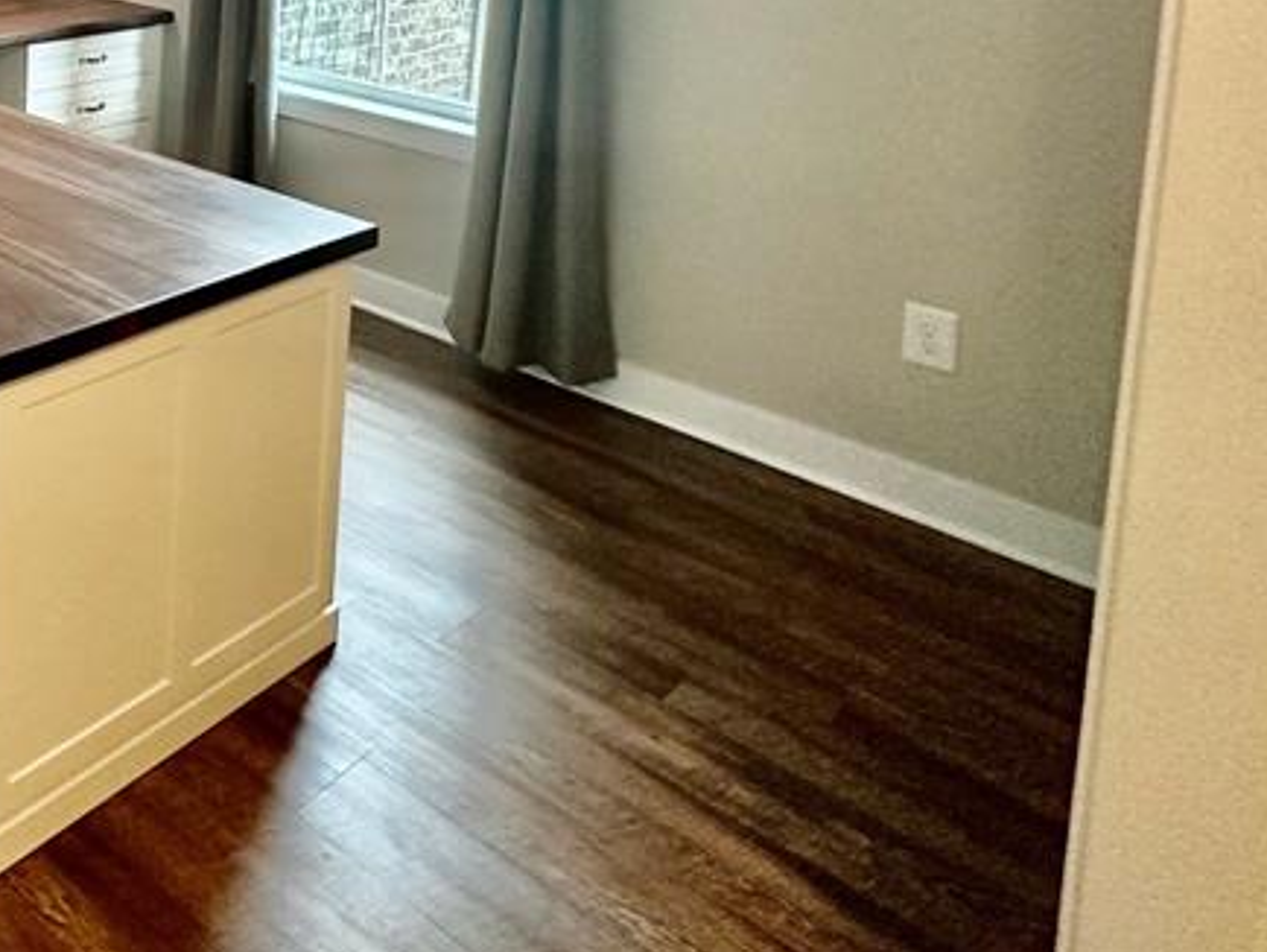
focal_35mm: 33
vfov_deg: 36.2
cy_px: -105
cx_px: -172
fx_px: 1209
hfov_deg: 41.9
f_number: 2.2
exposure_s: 1/100
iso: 250
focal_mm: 2.22
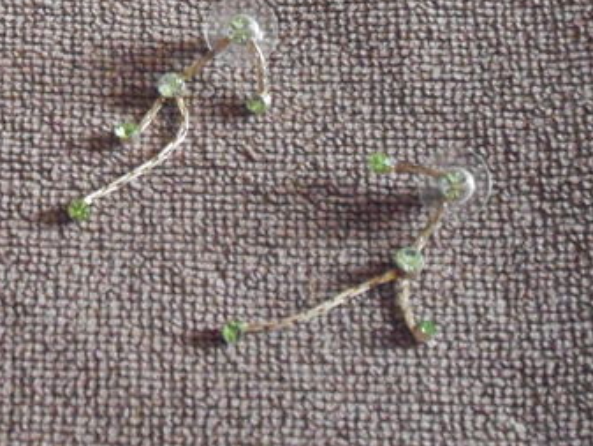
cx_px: -33
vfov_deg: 9.0
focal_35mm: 163
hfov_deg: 12.0
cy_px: -48
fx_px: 2793
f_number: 3.4
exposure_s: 1/50
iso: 800
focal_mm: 11.5
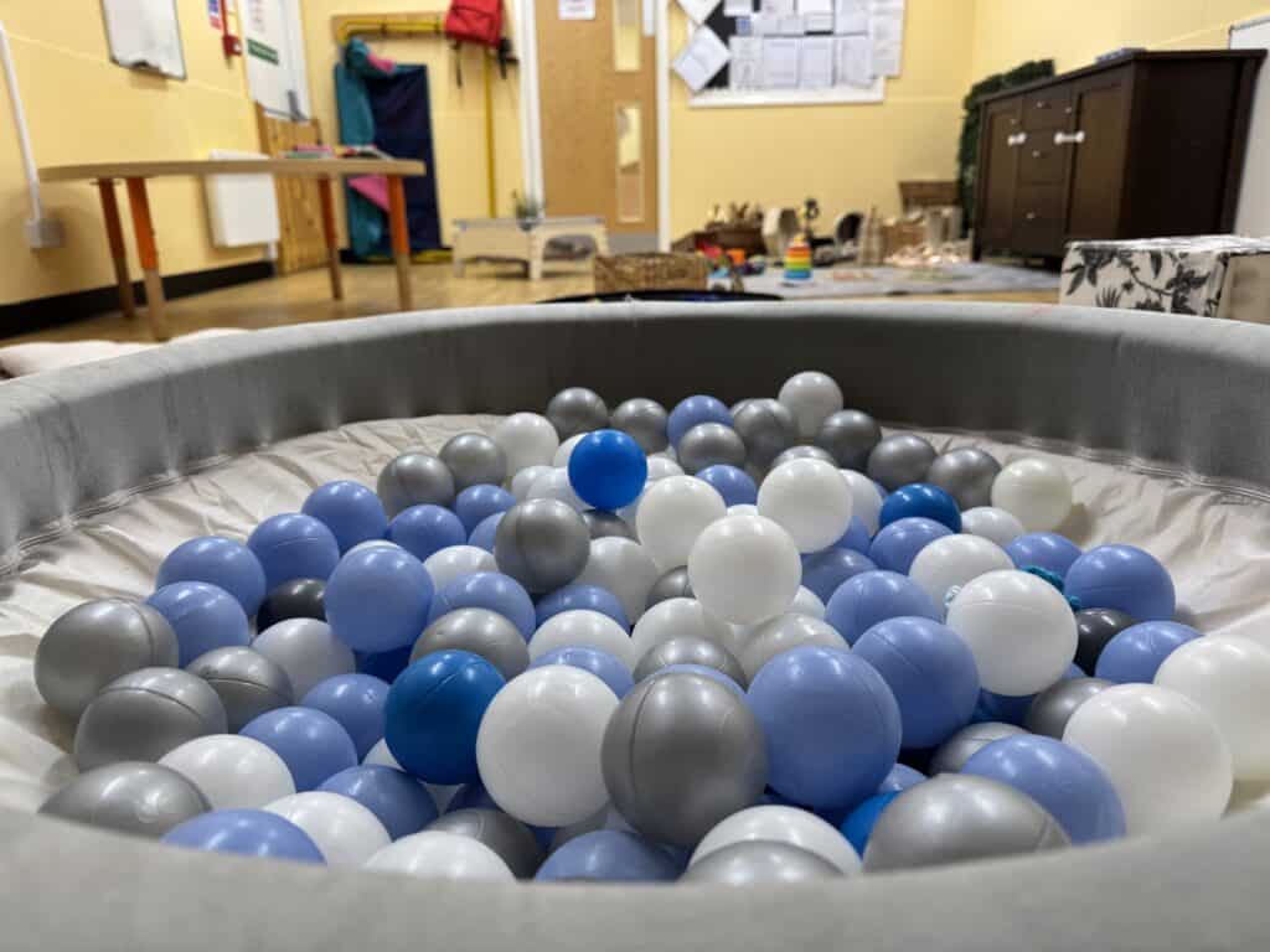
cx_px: 635
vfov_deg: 56.8
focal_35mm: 24
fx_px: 881
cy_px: 476
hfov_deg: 71.6
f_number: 1.78
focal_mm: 6.76
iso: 125
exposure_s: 1/100
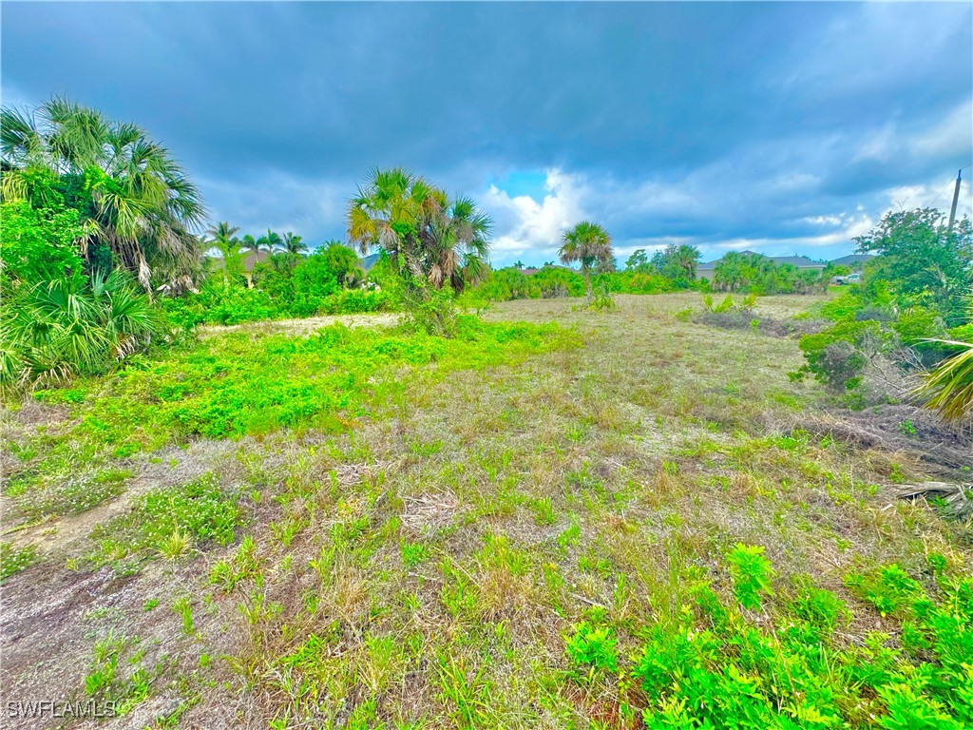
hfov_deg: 102.1
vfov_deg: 85.7
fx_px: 394
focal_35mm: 14
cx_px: 486
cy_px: 365
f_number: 2.2
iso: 40
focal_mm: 2.22
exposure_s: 1/438
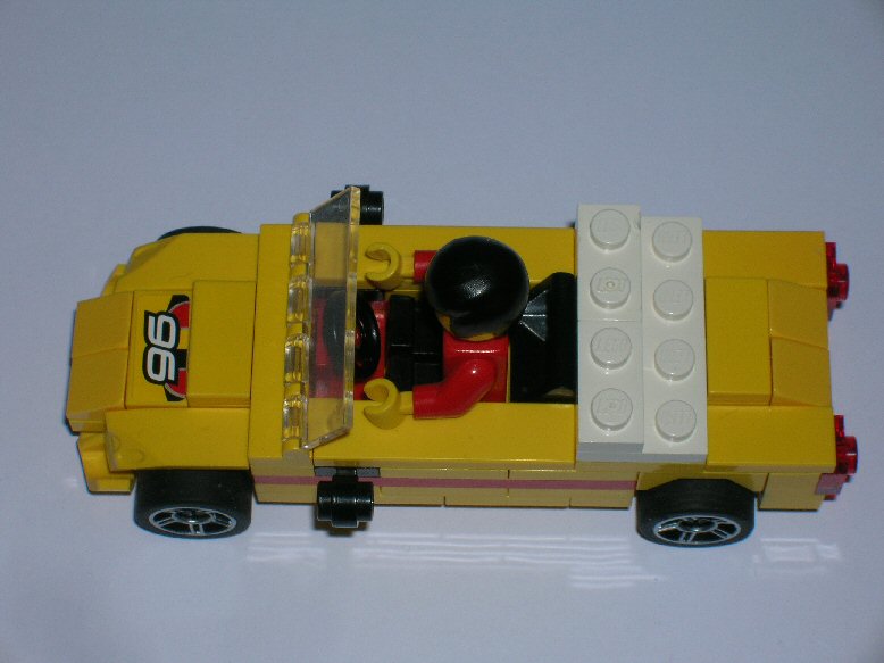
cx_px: 442
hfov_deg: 19.3
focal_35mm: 102
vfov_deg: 14.5
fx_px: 2604
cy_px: 332
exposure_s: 1/60.1
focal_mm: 17.1
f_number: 8.2
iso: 50
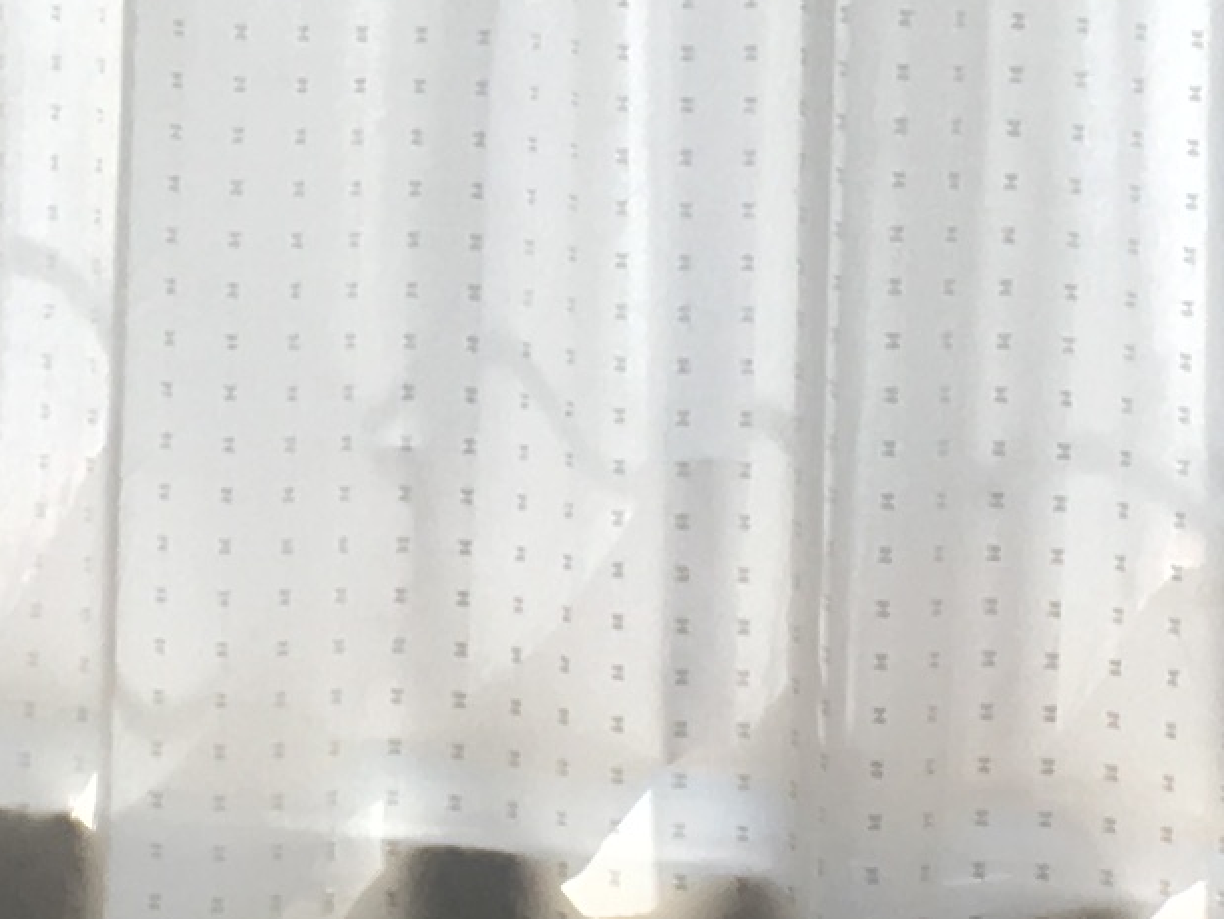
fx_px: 6722
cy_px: 265
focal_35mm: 190
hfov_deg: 10.4
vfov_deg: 7.8
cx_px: 428
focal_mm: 4.15
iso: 25
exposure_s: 1/172
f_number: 2.2
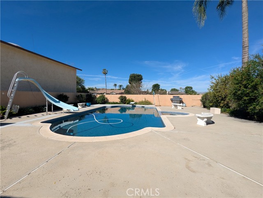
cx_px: 132
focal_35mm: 16
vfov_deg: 78.2
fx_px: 122
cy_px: 99
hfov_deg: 94.5
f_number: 2.2
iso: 52
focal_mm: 2.35
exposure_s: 1/2632
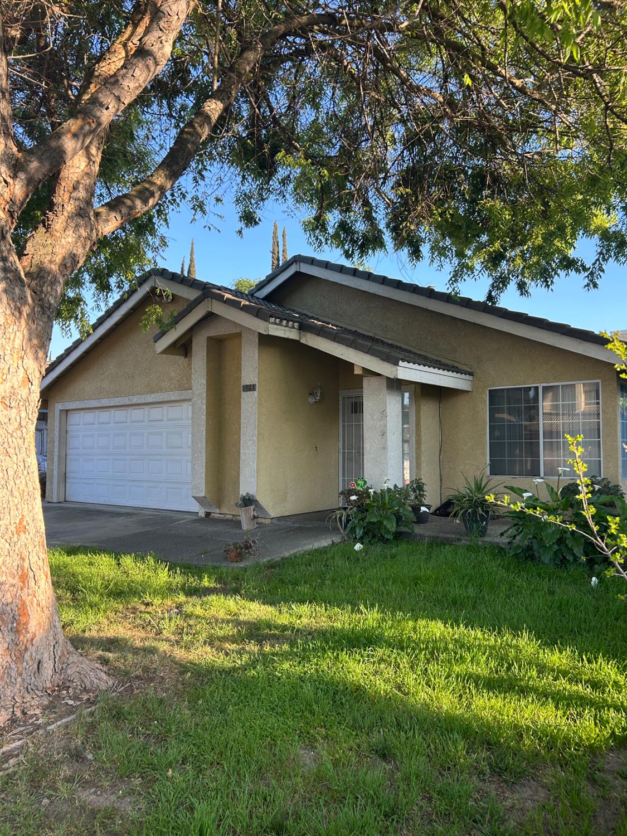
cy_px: 418
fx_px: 628
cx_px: 314
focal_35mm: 26
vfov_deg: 67.3
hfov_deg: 53.1
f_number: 1.5
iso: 50
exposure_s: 1/448
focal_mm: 5.7
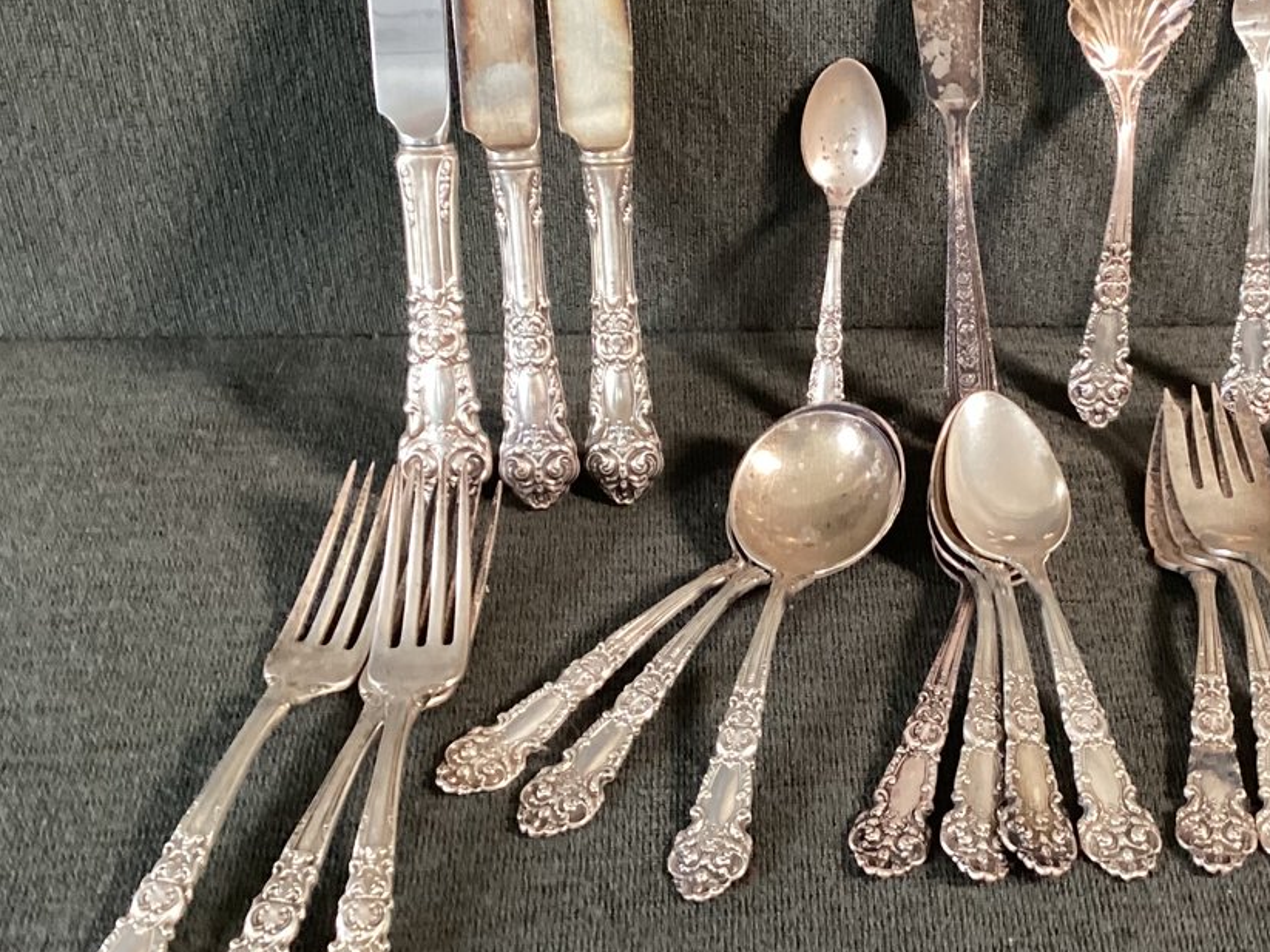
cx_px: 894
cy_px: 413
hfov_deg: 33.3
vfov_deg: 25.6
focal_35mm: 57
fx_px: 2091
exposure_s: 1/60
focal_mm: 3.3
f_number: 2.4
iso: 320
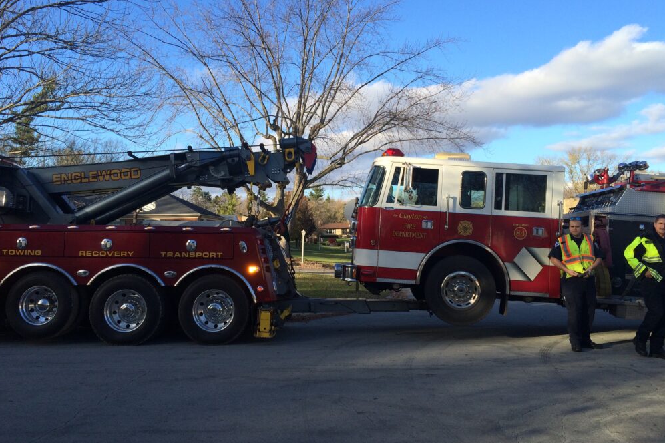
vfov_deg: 42.3
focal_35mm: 31
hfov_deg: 60.3
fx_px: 573
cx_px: 325
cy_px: 213
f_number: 2.2
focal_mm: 4.15
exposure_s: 1/873
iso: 32
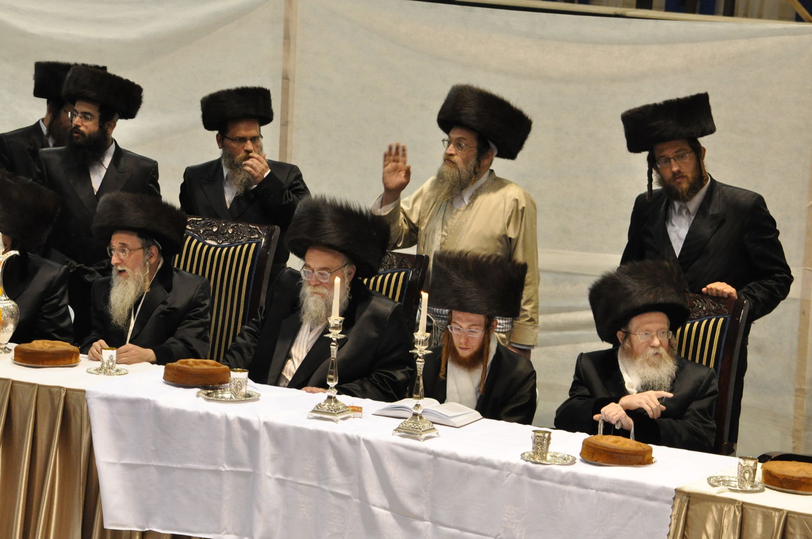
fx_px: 3108
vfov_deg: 9.9
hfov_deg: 14.9
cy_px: 270
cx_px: 406
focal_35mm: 138
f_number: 8
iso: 1600
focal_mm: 92
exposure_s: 1/80
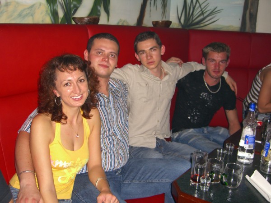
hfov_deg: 49.0
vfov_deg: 37.7
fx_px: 297
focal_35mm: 38
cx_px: 136
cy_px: 102
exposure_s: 1/60
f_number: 2.8
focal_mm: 7.9
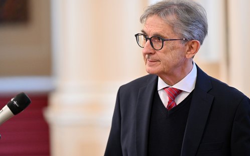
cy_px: 79
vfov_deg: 6.4
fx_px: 1397
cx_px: 125
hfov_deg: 10.2
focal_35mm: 205
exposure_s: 1/250
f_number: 3.5
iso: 3200
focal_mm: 200
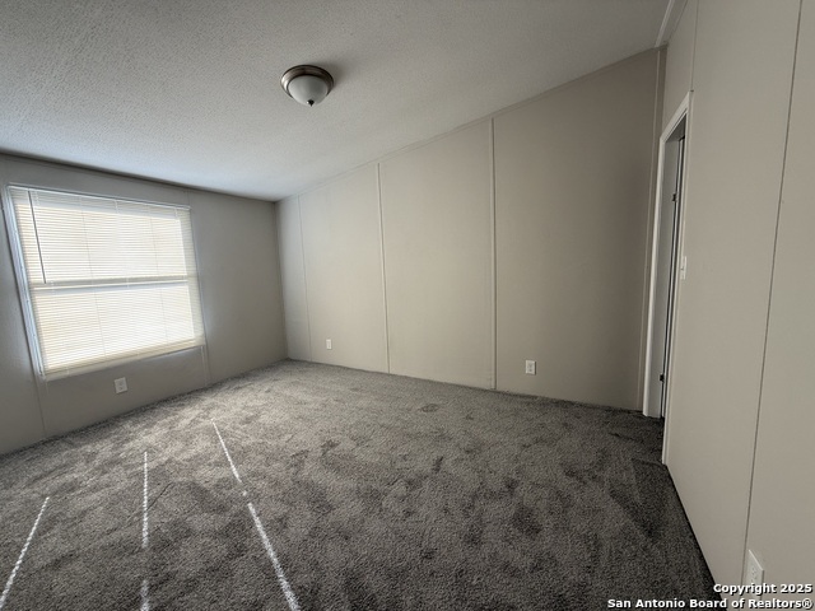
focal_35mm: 14
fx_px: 330
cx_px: 408
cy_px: 306
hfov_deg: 102.1
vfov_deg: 85.7
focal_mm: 2.22
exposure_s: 1/99
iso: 64
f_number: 2.2
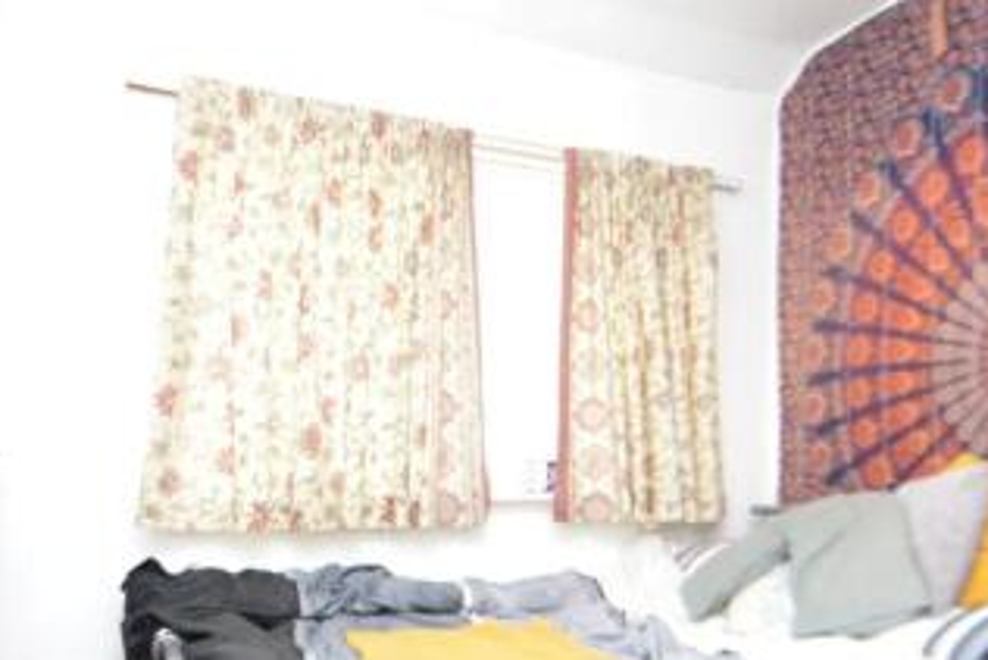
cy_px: 480
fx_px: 851
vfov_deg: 41.3
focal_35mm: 31
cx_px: 619
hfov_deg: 59.5
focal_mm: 10
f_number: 3.5
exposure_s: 1/30
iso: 1100
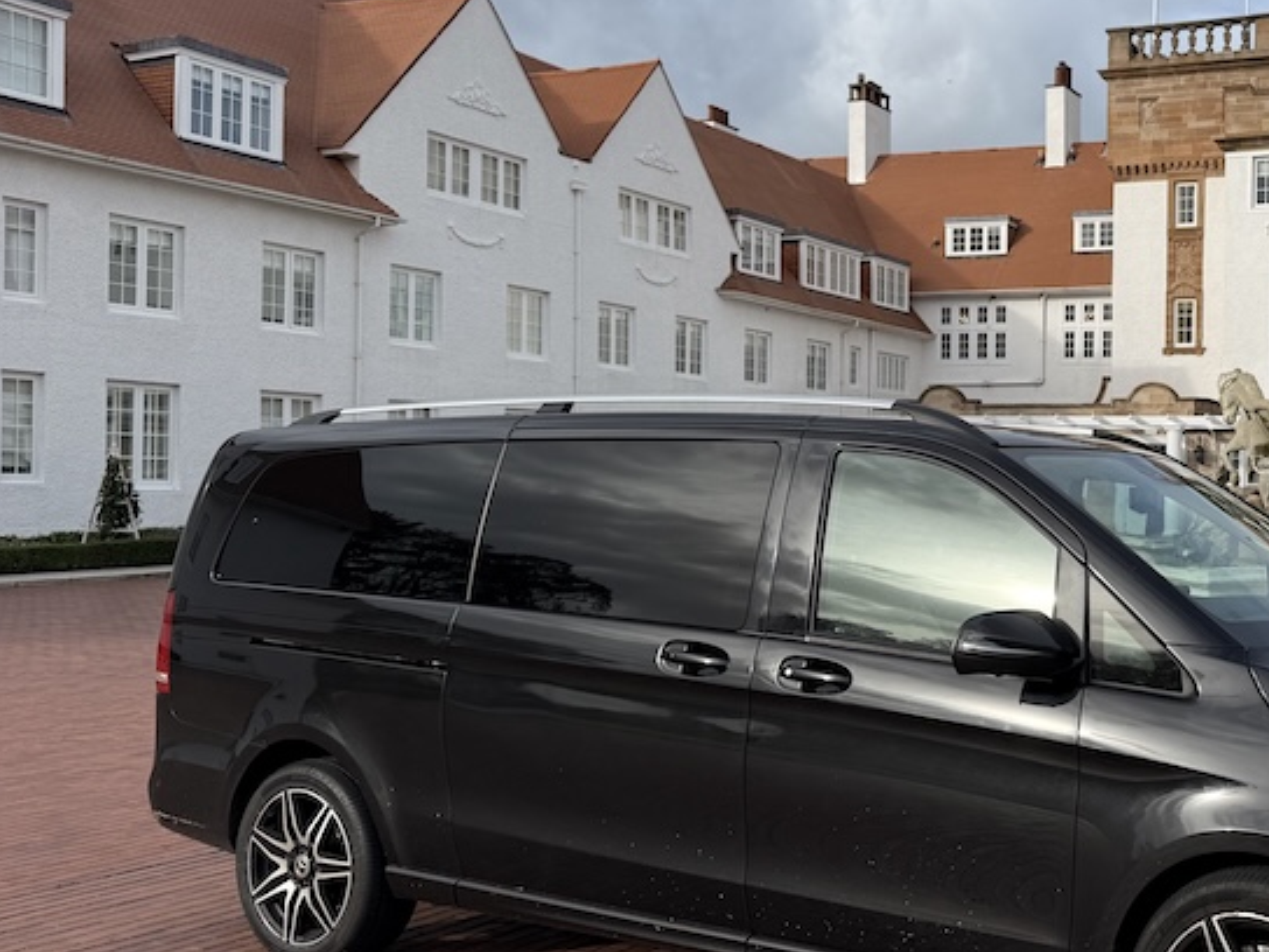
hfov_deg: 41.8
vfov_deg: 34.3
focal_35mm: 42
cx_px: 1099
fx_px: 1540
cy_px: 481
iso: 80
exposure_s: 1/3425
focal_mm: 6.76
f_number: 1.78
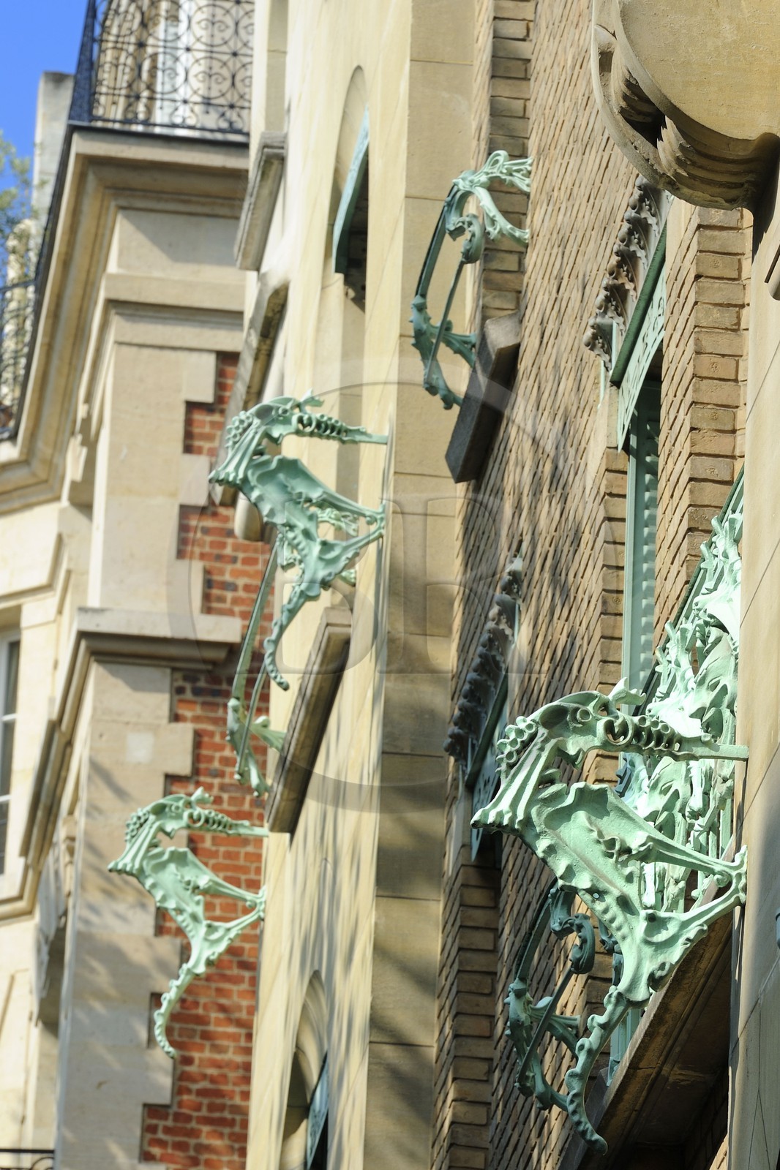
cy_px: 585
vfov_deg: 10.3
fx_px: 6502
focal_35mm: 200
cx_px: 390
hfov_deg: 6.9
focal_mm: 200
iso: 200
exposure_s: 1/160
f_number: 11
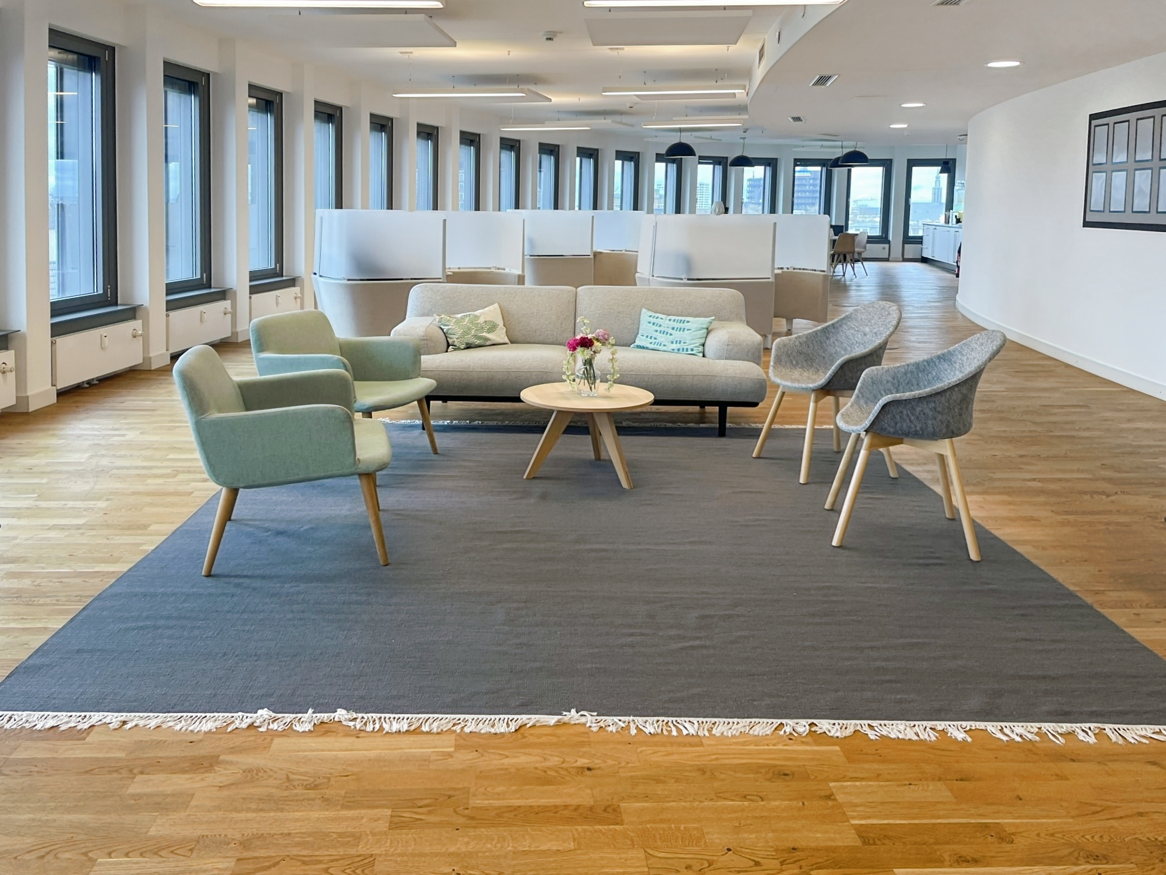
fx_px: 876
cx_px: 583
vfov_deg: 53.1
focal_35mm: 26
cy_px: 438
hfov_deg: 67.3
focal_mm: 4.2
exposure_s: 1/100
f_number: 1.6
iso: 40
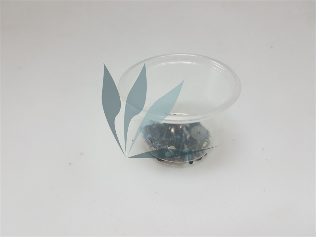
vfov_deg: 53.1
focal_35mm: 26
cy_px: 118
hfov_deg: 67.3
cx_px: 158
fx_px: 237
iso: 50
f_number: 1.7
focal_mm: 4.2
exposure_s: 1/100
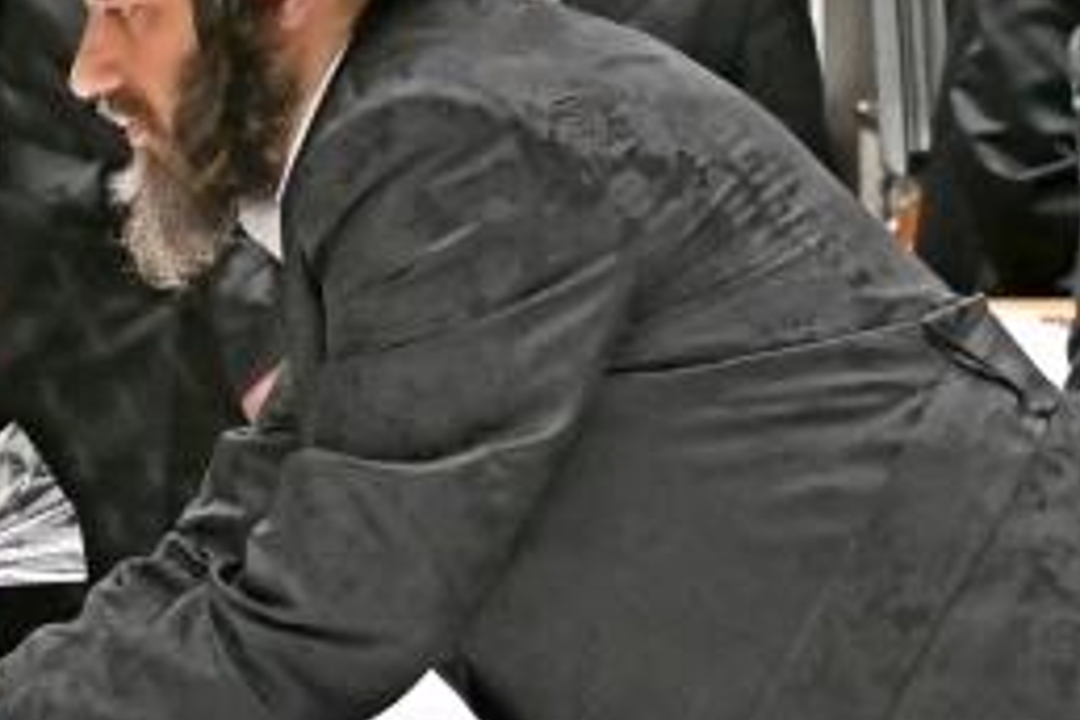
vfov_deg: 4.3
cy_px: 172
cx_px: -54
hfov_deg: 6.4
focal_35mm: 321
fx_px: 9629
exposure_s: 1/250
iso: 400
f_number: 4
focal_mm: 54
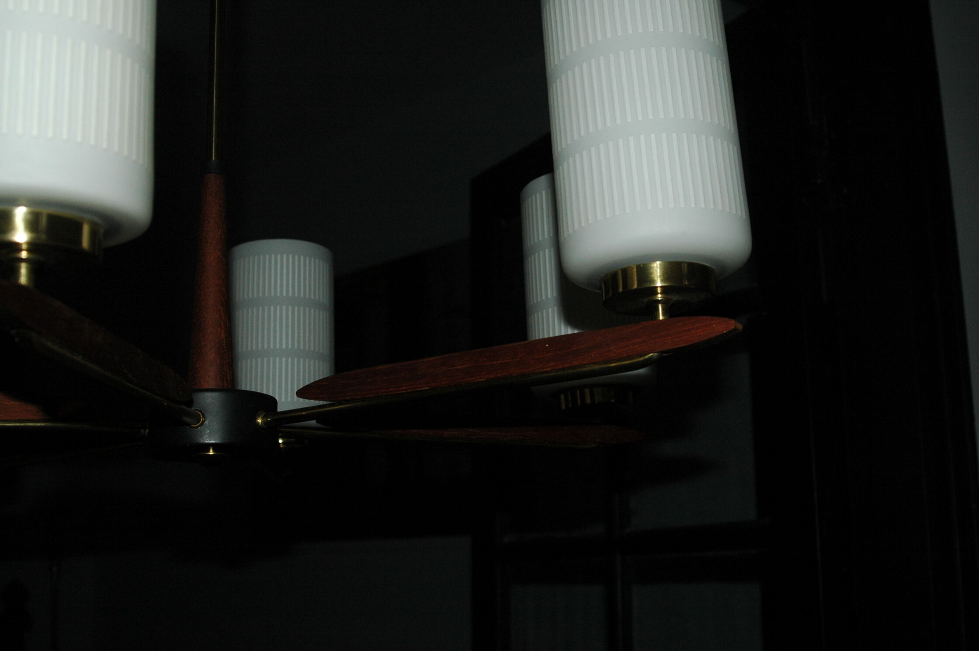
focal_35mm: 42
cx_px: 490
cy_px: 326
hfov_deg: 46.4
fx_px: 1141
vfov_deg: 31.8
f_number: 7.1
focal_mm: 28
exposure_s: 1/125
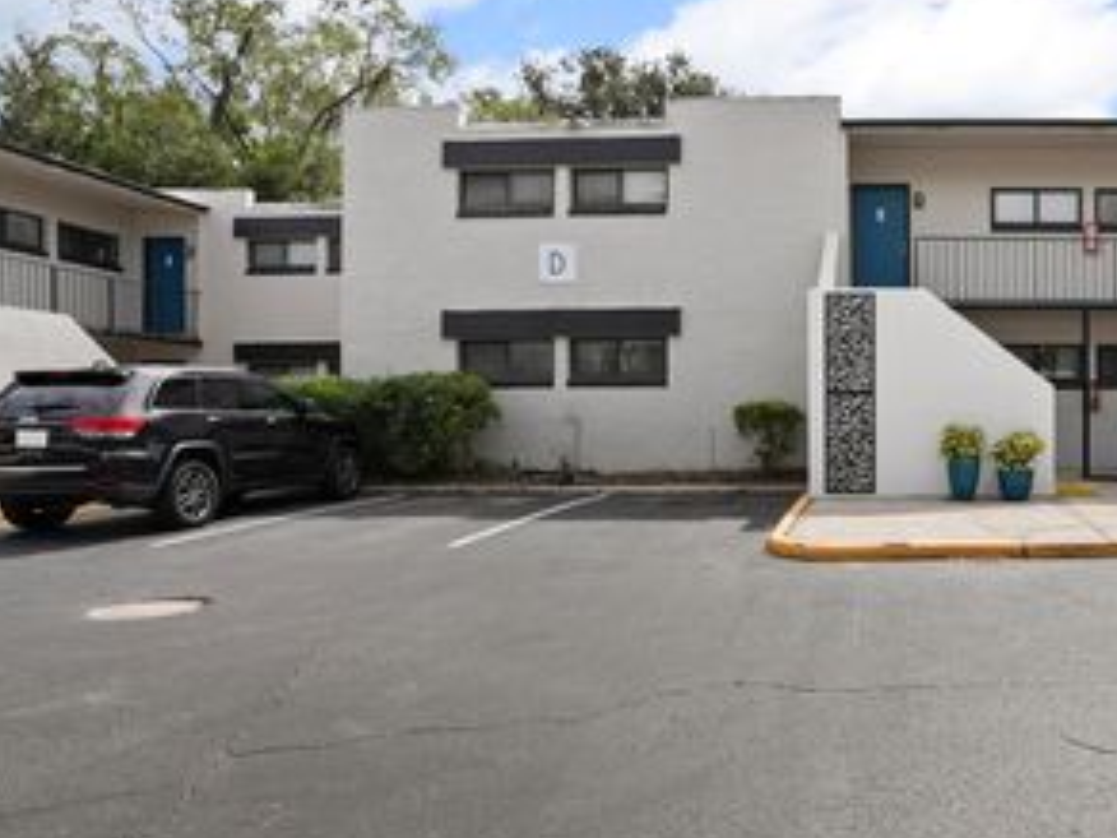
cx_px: 884
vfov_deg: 49.7
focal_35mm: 28
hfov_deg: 58.8
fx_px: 904
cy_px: 459
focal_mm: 17
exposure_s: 1/200
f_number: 8
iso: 250
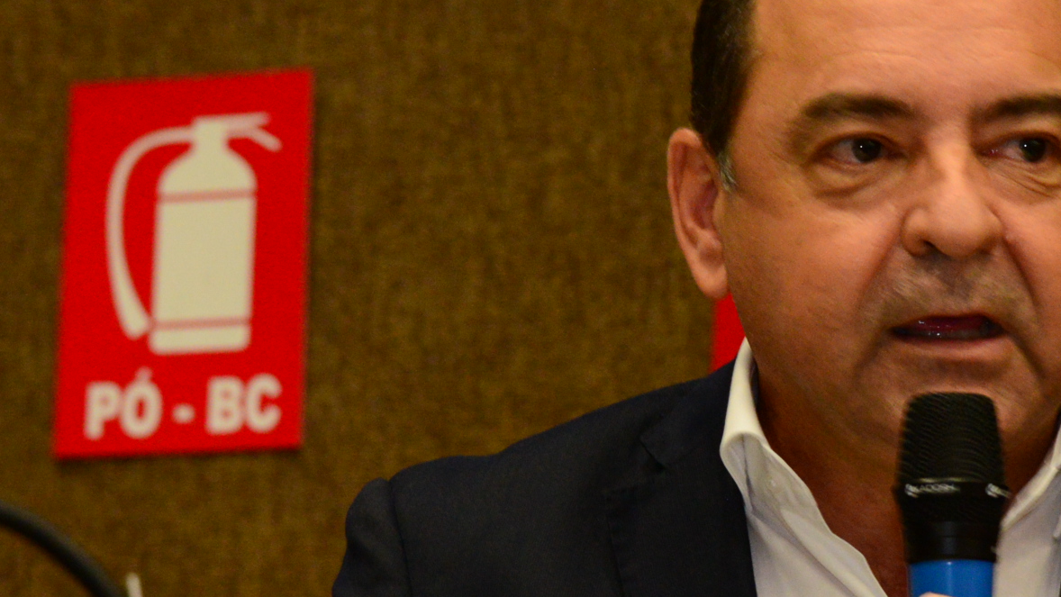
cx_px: 865
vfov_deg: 3.8
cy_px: 402
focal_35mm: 321
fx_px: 9032
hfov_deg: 6.7
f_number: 5.6
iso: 3200
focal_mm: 120
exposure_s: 1/60
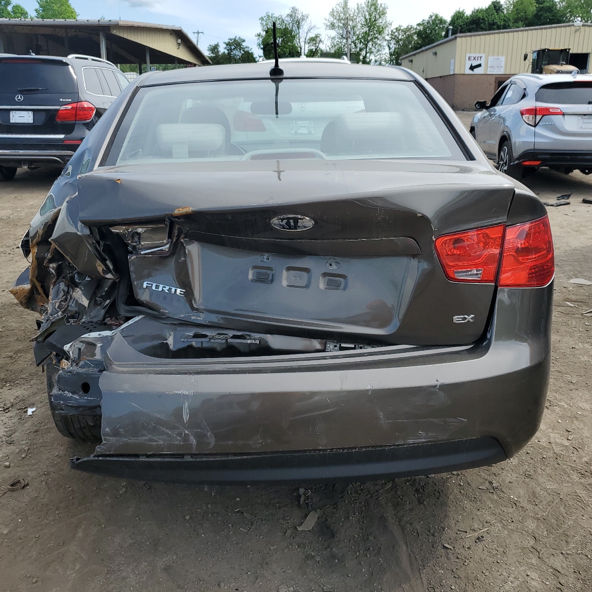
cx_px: 285
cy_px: 286
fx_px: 619
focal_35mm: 32
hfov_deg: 51.1
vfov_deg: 51.1
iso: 50
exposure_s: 1/1667
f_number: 1.5
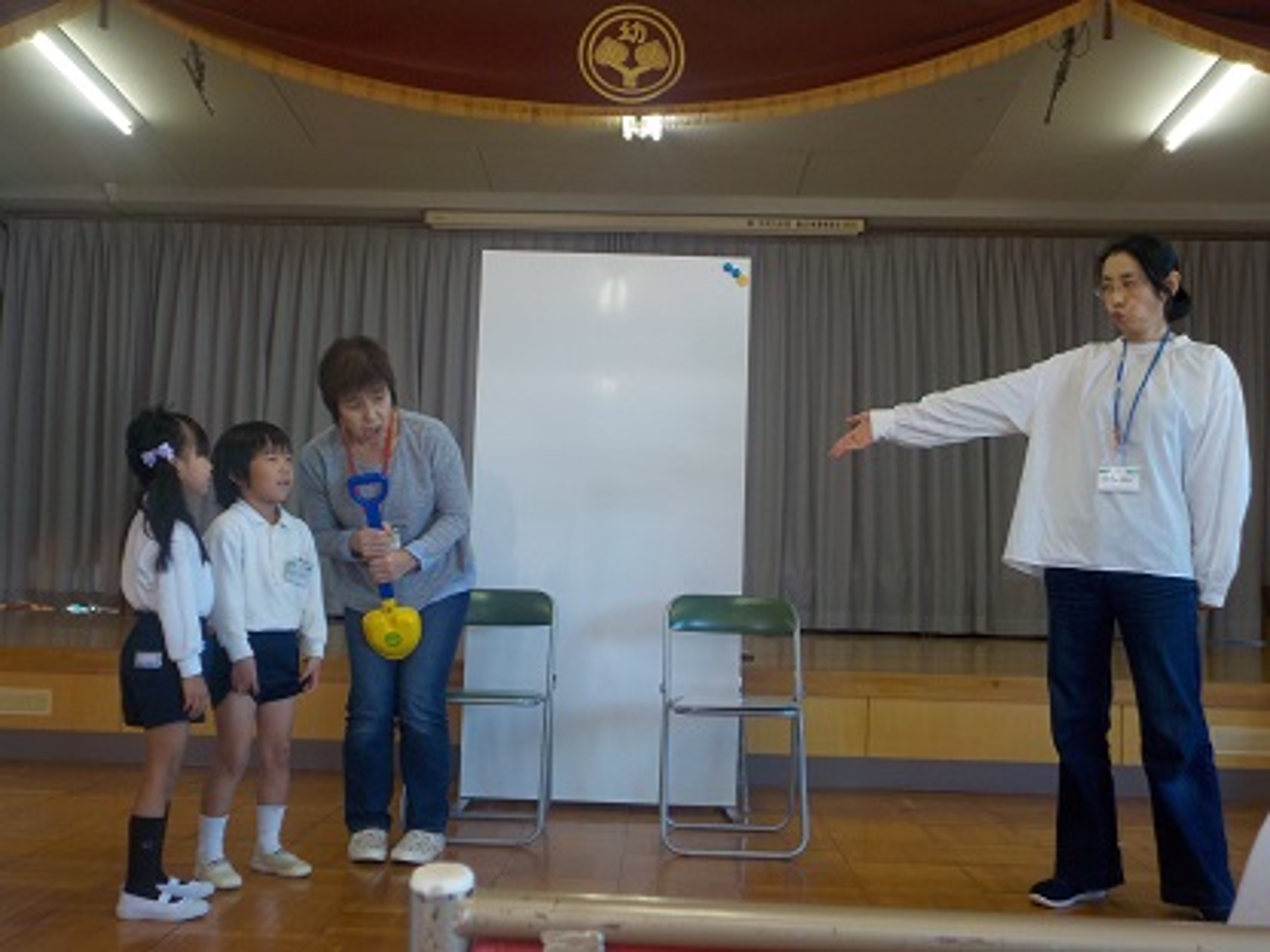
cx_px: 635
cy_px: 476
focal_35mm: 38
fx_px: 1394
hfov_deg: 49.0
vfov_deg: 37.7
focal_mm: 5.2
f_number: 3.7
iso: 160
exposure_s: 1/30
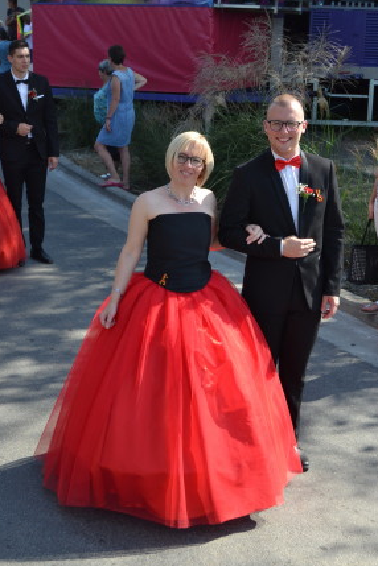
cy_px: 289
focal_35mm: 57
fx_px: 898
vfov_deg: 35.1
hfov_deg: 23.8
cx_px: 208
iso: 100
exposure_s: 1/160
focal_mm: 34
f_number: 6.3
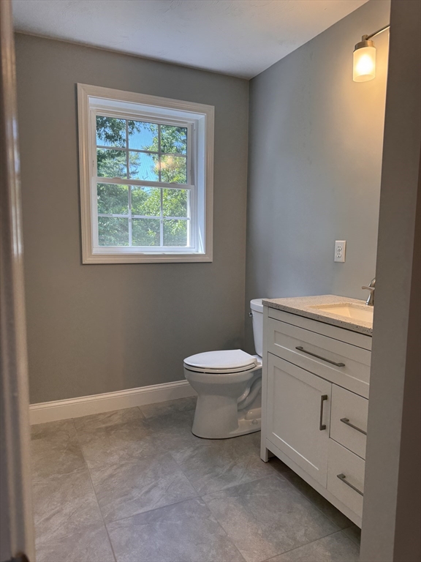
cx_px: 210
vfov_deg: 71.6
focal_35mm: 24
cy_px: 281
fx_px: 389
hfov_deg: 56.8
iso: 80
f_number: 1.78
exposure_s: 1/170
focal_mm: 6.76
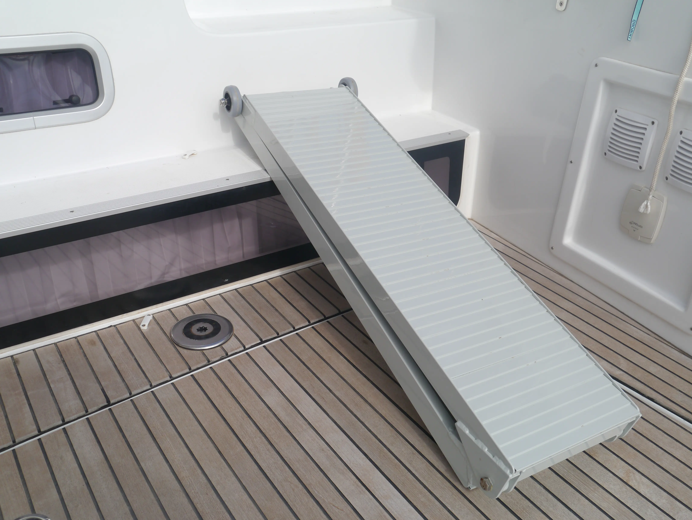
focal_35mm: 34
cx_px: 346
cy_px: 260
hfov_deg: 53.9
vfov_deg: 41.8
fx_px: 680
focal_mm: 17
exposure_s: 1/500
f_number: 8
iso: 160
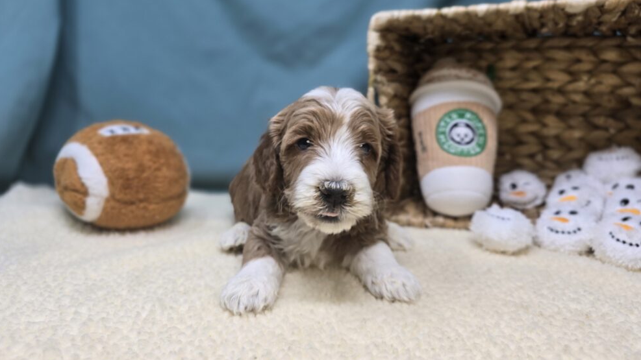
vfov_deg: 44.2
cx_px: 319
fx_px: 442
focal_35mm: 26
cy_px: 150
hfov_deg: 71.9
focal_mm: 6.3
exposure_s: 1/120
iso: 64
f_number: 1.7
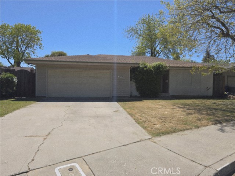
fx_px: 156
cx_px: 118
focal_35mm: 23
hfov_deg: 73.9
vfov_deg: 58.9
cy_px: 88
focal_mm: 6.3
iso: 12
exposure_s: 1/927
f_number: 1.7
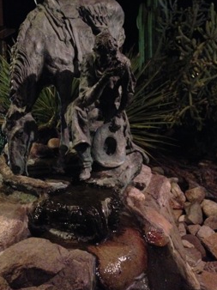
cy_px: 116
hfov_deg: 33.4
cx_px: 87
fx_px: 360
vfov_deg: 43.7
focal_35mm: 43
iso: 800
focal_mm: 4.12
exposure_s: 1/15
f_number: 2.4
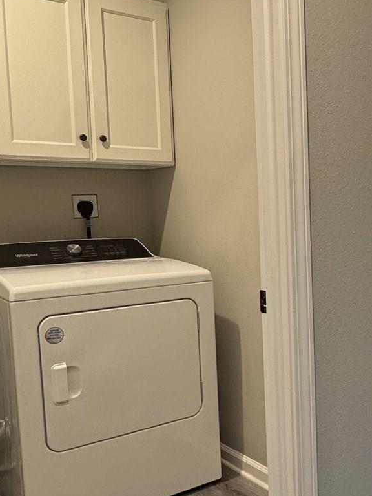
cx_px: 381
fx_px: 602
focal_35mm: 42
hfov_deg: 31.5
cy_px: 262
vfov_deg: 44.8
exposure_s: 1/60
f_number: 2.2
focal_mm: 2.22
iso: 200
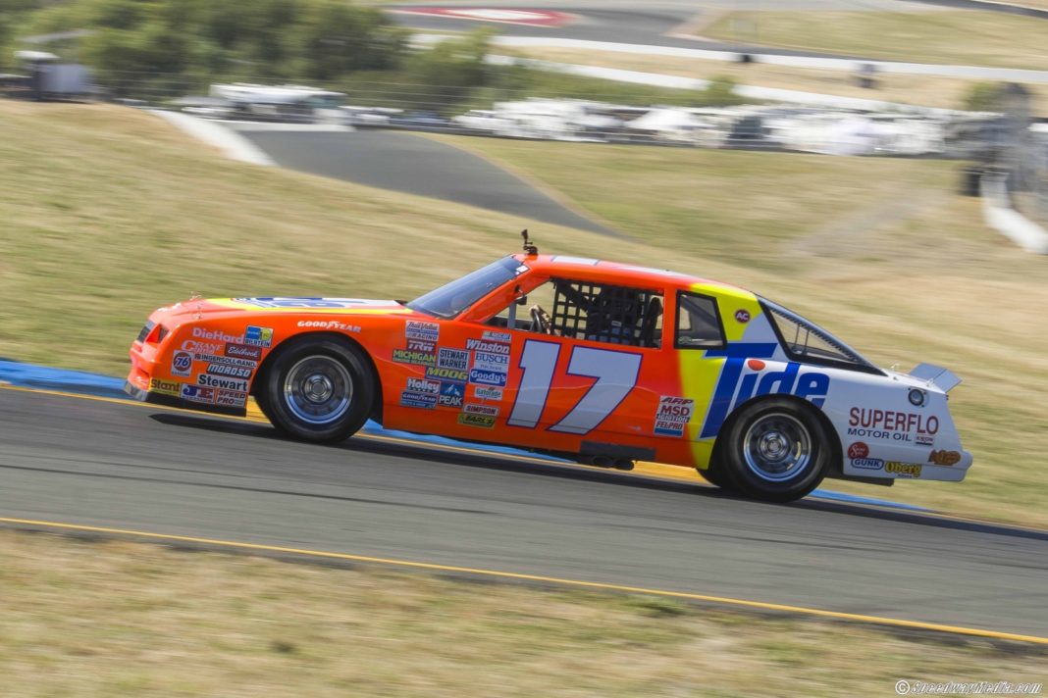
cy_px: 349
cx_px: 524
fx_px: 3930
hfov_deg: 15.2
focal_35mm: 135
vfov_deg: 10.2
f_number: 11
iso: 100
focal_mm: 90
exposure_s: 1/125
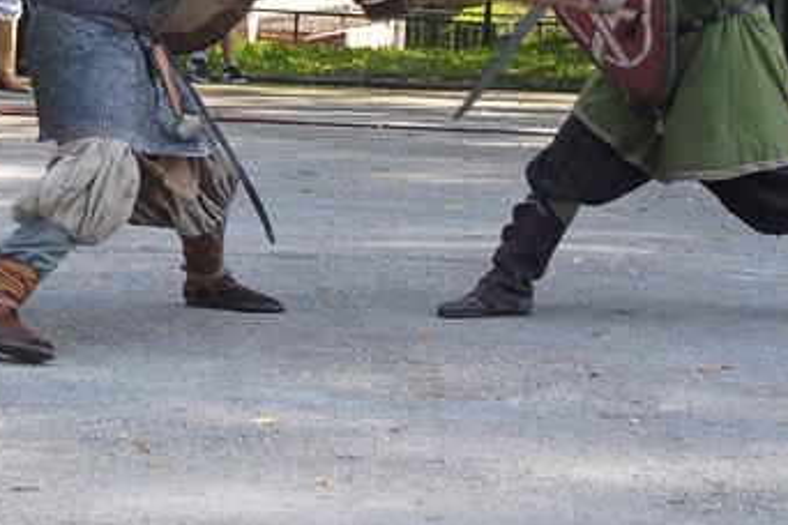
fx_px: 3261
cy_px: -17
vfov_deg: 9.1
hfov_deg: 13.7
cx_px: 97
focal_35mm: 149
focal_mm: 40
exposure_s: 1/250
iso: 640
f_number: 8
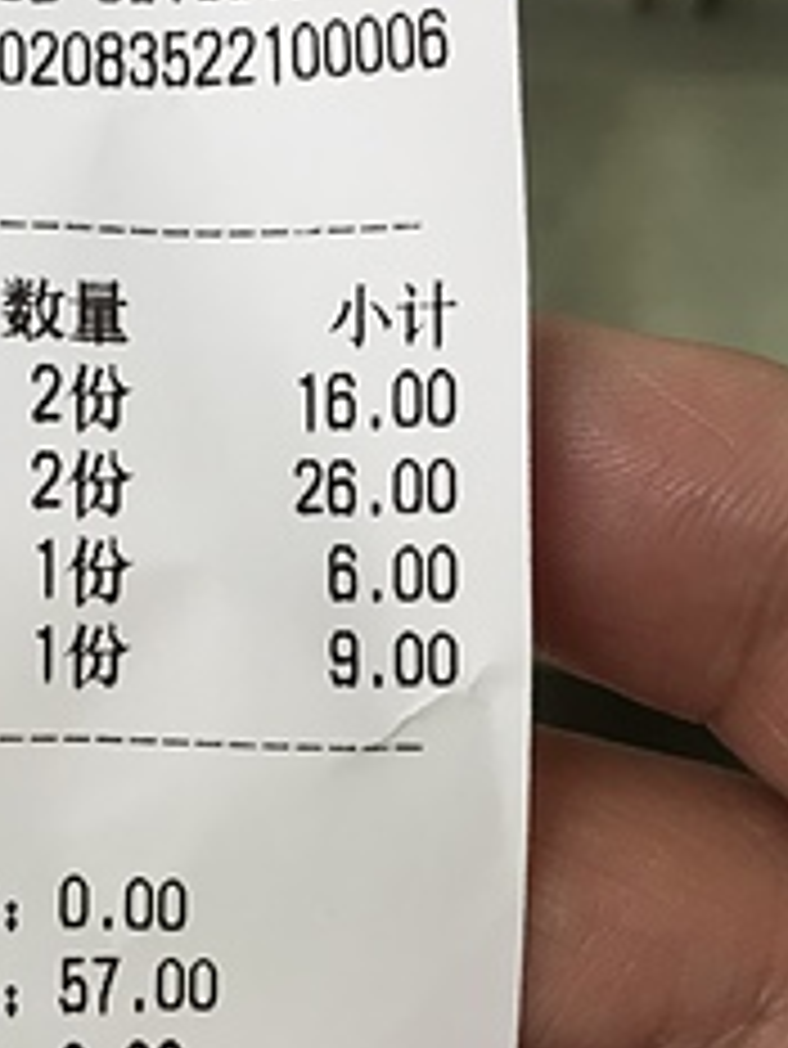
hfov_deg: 18.9
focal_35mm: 77
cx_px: 95
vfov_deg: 25.3
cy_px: 652
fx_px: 2335
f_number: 1.8
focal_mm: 4
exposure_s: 1/100
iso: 25
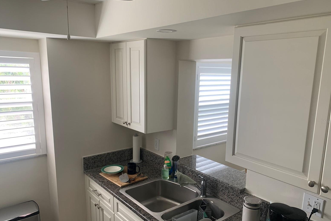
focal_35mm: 28
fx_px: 257
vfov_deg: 46.3
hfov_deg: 65.5
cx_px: 170
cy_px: 121
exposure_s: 1/65
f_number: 1.8
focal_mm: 4.25
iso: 100
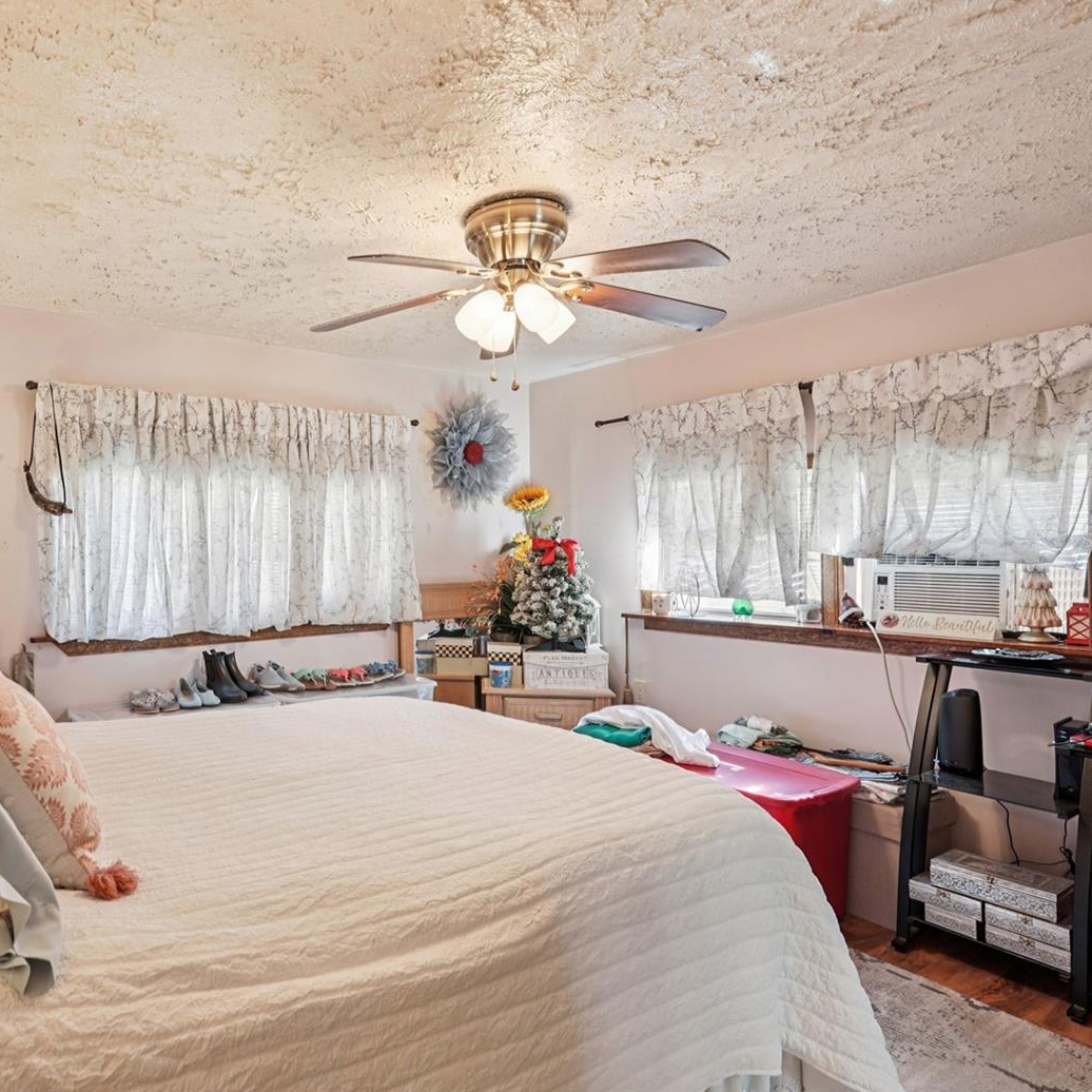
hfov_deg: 69.3
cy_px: 540
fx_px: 749
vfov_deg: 72.1
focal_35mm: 21
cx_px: 332
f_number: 7.1
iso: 400
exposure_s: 1/13
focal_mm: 16
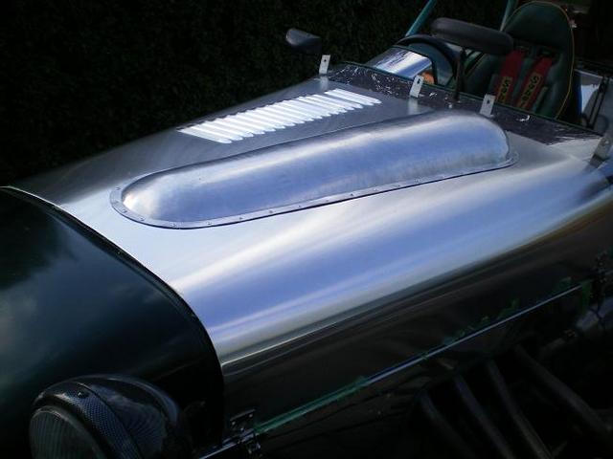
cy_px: 230
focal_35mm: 38
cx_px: 306
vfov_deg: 37.7
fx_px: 673
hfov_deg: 49.0
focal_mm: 6.3
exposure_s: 1/500
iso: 64
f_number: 3.1
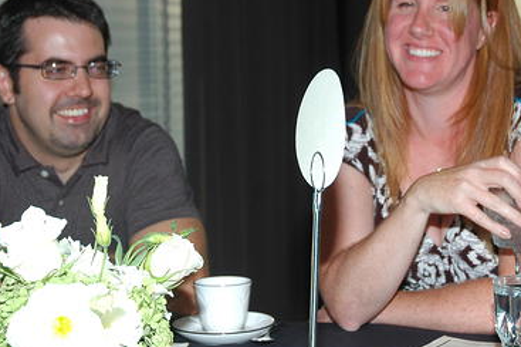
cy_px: 68
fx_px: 1287
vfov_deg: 15.2
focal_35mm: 89
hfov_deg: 22.9
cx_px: 305
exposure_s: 1/60
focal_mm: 34
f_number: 4.2
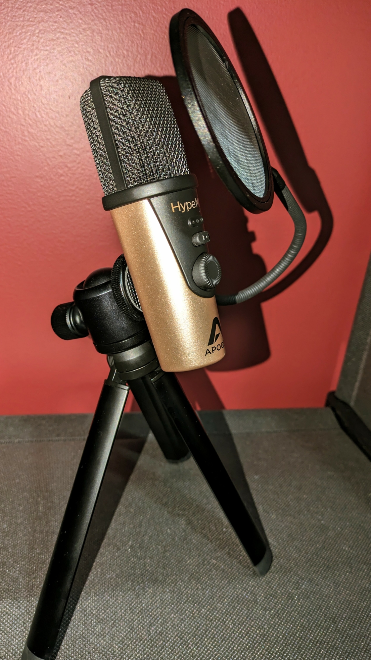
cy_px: 331
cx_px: 181
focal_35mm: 28
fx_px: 490
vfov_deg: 67.9
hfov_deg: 41.5
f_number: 1.89
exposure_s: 1/30
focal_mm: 5.43
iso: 110
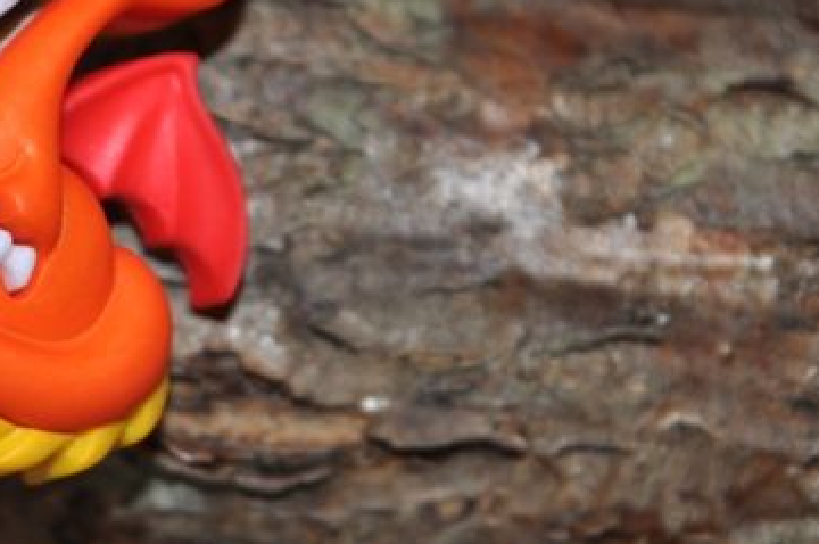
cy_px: 124
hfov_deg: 11.1
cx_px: -20
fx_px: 4160
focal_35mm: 183
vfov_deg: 7.5
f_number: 5.6
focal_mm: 55
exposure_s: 1/60
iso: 200
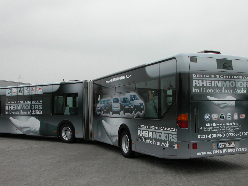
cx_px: 114
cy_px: 112
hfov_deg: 44.8
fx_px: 301
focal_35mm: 42
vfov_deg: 34.2
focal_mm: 8.9
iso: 100
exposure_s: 1/176
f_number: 4.5
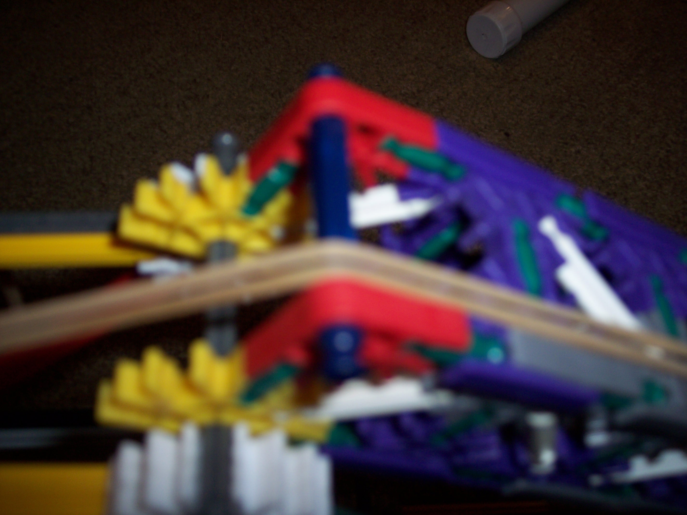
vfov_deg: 36.8
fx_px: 774
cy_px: 258
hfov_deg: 47.9
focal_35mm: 39
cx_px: 344
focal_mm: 8
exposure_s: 1/60
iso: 100
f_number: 2.8
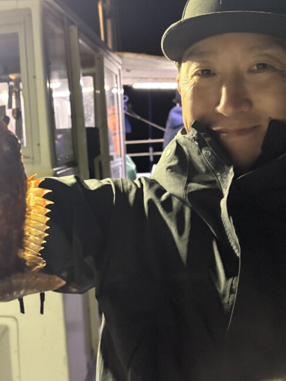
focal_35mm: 40
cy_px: 187
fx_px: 440
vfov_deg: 46.8
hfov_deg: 35.5
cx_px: 89
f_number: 1.6
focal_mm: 5.96
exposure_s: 1/29
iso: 1000
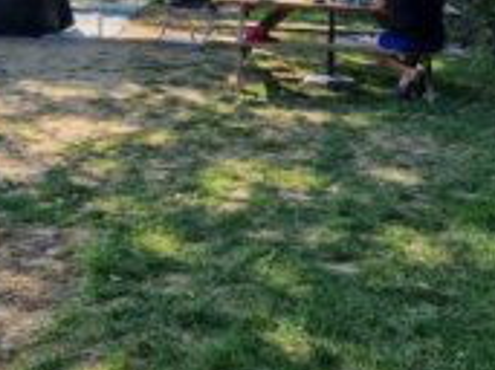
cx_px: 185
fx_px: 1100
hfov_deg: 25.3
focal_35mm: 77
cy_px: -100
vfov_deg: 18.0
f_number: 1.8
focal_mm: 5.4
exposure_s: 1/1268
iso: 50
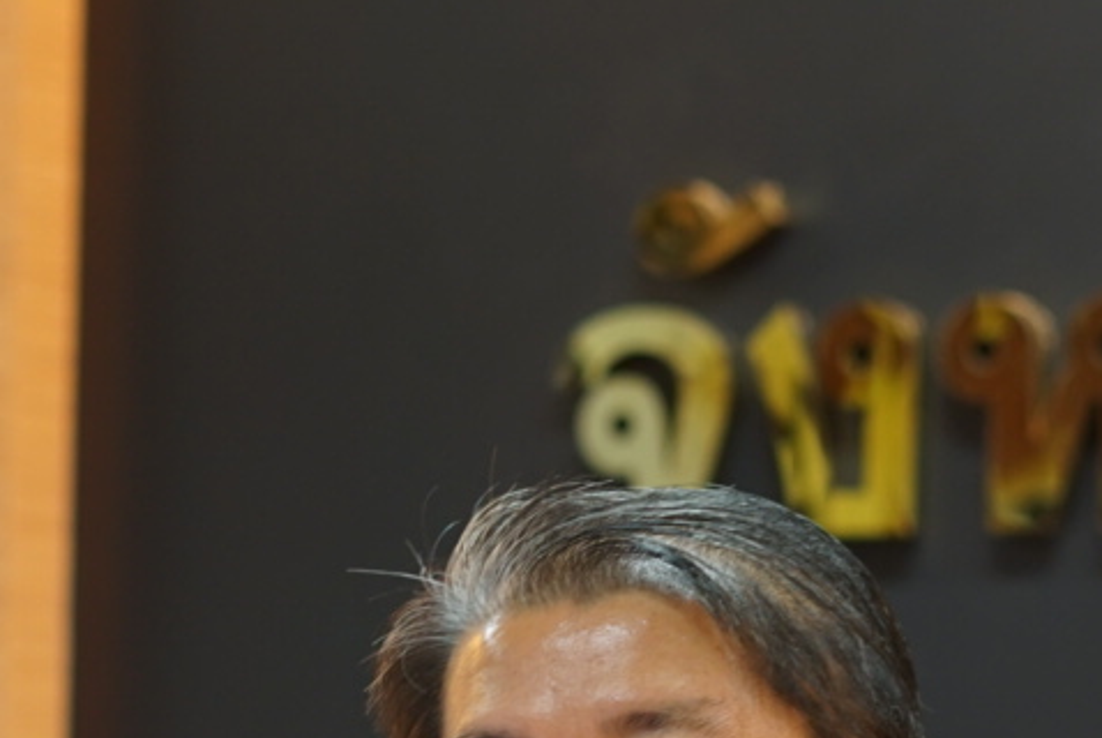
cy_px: 904
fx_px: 5180
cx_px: 627
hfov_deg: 12.1
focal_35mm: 169
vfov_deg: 8.1
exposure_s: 1/50
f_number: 2.2
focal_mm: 50
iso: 400
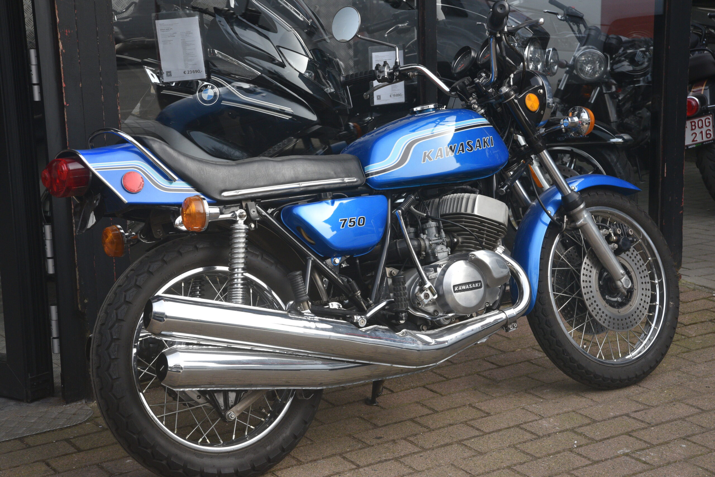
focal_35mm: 70
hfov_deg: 28.8
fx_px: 1391
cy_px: 238
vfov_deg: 19.5
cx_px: 358
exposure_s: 1/500
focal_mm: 70
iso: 2000
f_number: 11
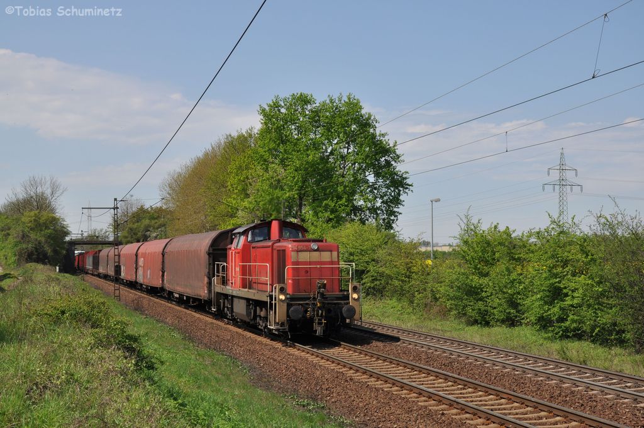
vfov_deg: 22.6
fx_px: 1072
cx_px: 322
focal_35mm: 60
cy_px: 214
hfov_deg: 33.4
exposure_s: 1/640
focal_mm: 40
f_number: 9
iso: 250
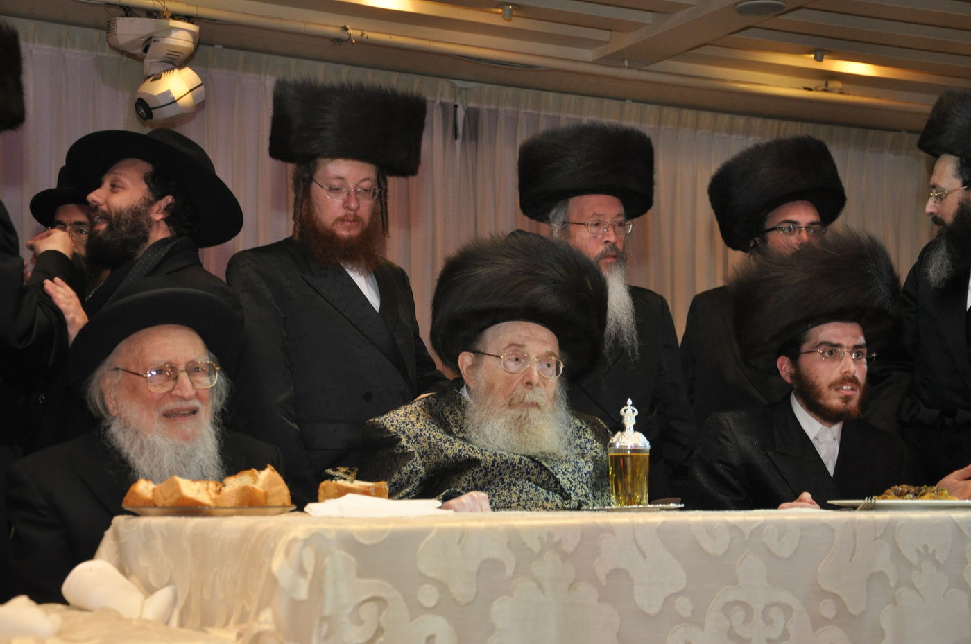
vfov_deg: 21.5
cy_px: 322
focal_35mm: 63
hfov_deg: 31.9
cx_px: 486
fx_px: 1697
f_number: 5.6
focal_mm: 42
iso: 800
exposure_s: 1/60
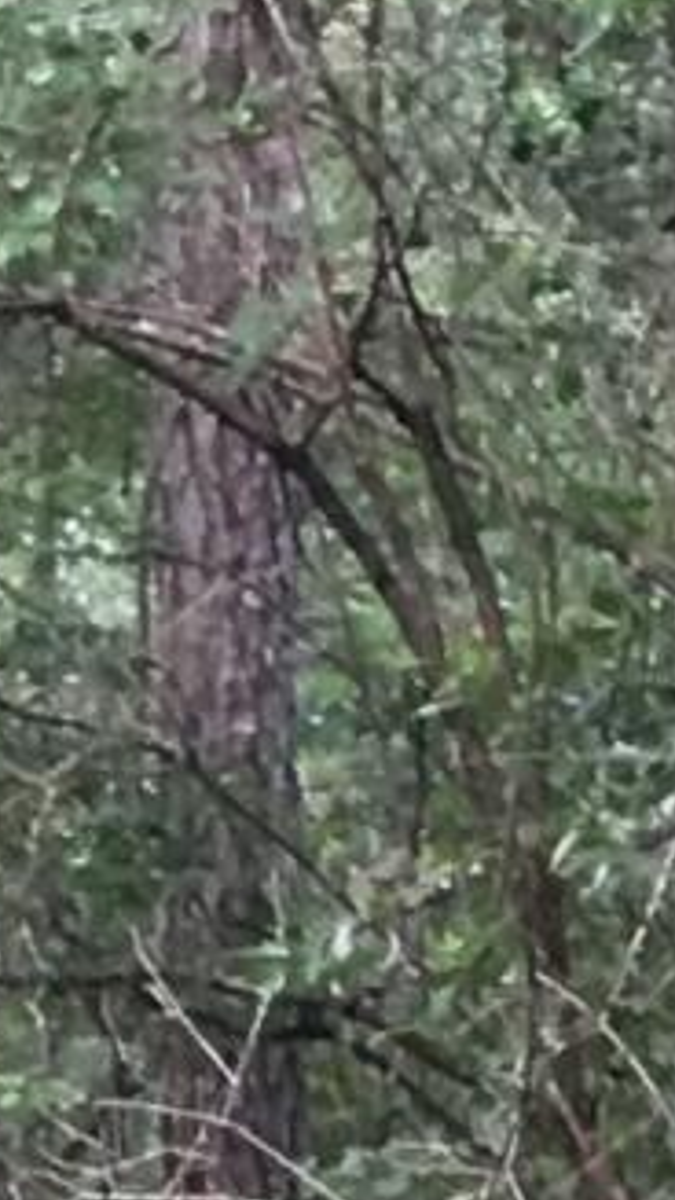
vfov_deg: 7.4
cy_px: 1083
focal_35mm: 290
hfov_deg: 3.9
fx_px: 9225
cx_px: -2183
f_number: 2.2
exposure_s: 1/30
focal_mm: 4.15
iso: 100
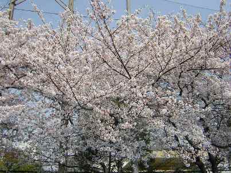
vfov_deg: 39.6
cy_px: 86
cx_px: 116
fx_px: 240
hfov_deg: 51.4
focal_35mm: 36
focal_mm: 4.7
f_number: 5.2
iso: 100
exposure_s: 1/348
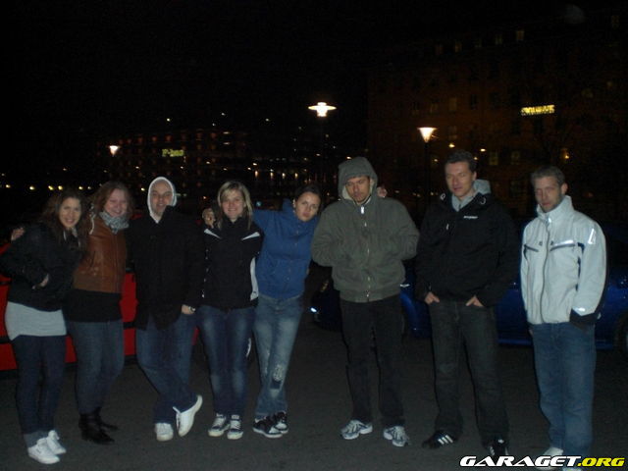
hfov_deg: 49.0
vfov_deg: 37.7
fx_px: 689
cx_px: 314
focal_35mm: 38
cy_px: 236
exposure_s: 1/60
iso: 200
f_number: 3.1
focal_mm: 6.3
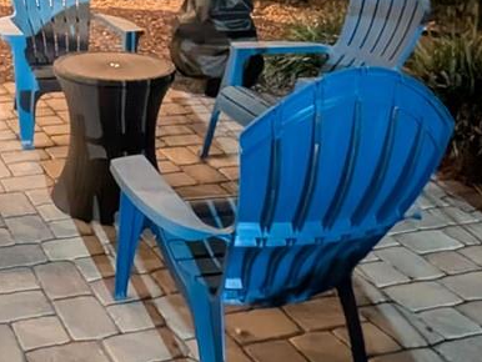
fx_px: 808
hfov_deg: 31.7
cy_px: -44
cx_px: 54
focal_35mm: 58
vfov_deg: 23.6
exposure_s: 1/4.41
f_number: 2.2
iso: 953
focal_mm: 1.83
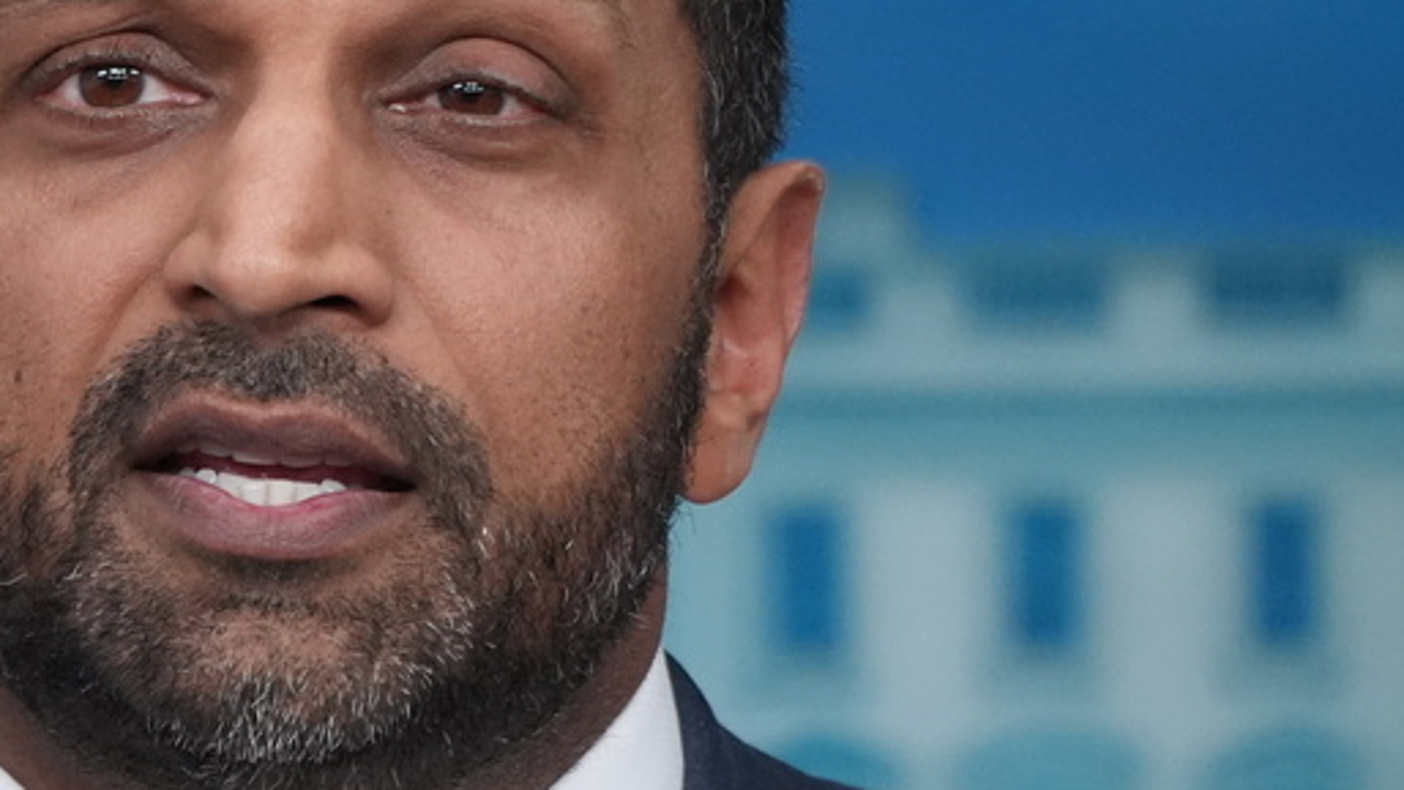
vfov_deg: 1.0
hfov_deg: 1.7
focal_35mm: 1254
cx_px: 325
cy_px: 357
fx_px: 46680
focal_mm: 400
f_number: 5.6
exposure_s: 1/250
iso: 3200
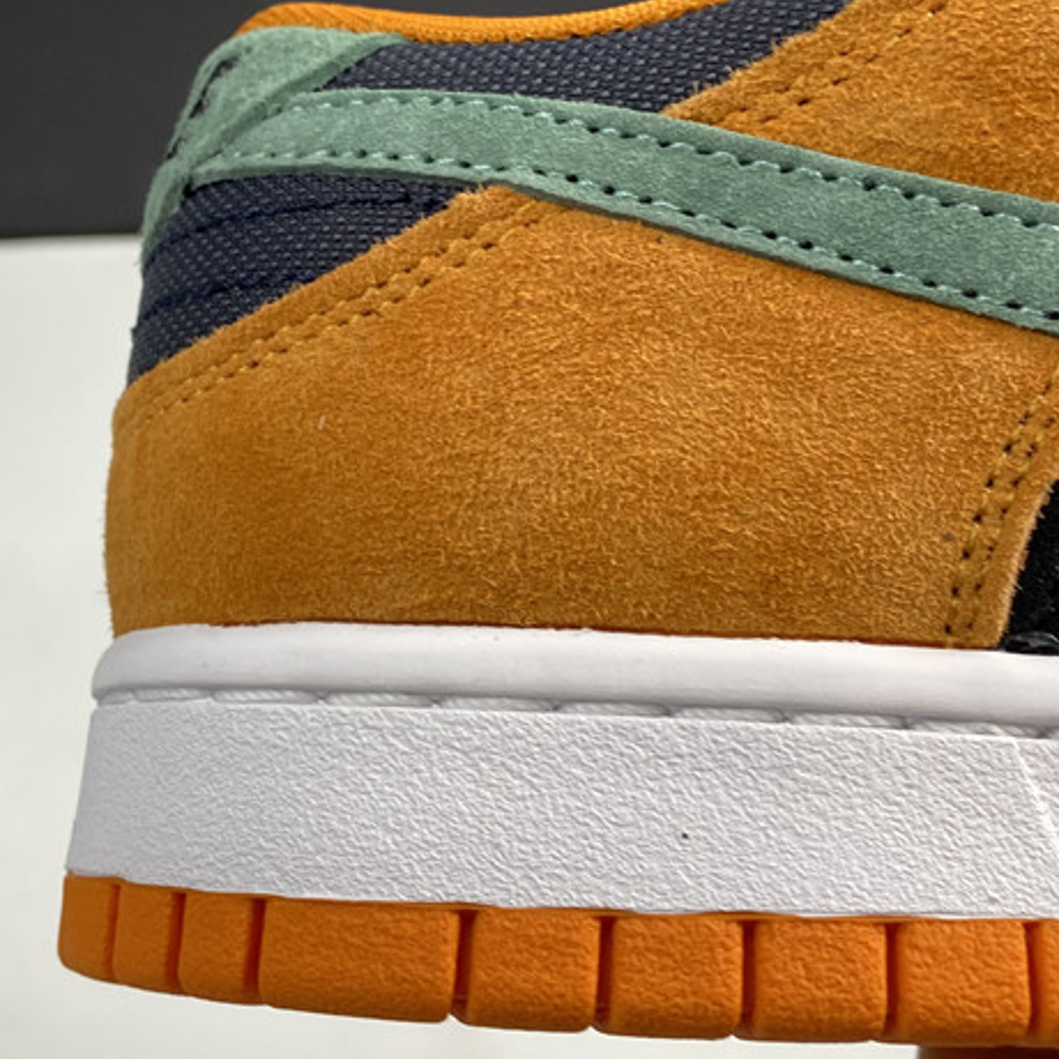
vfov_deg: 33.9
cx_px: 343
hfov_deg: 33.7
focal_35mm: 50
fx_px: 1731
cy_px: 428
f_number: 1.8
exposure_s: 1/100
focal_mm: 4.25
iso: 64
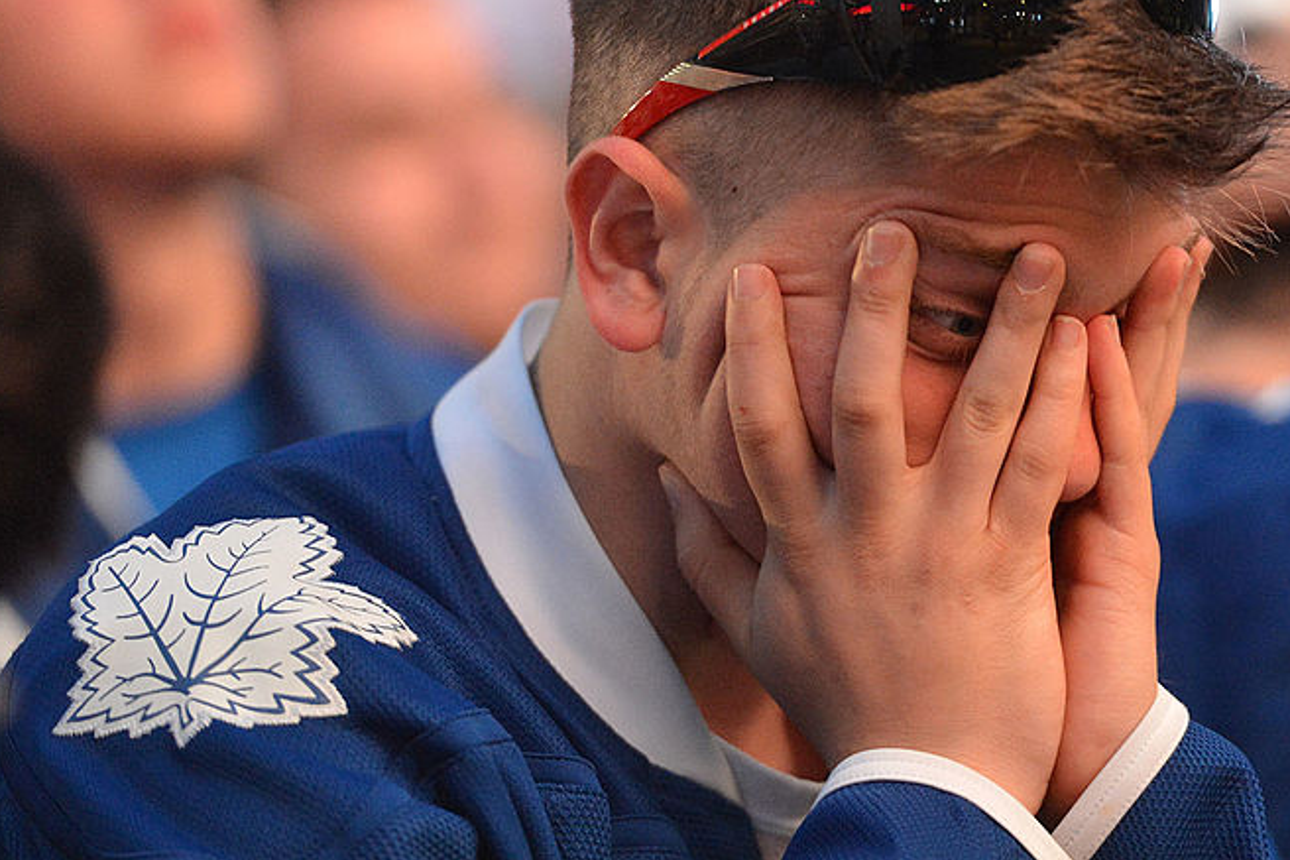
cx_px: 979
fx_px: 11177
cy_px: 304
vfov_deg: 4.4
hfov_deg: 6.6
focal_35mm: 312
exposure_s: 1/200
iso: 6400
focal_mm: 200
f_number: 2.8
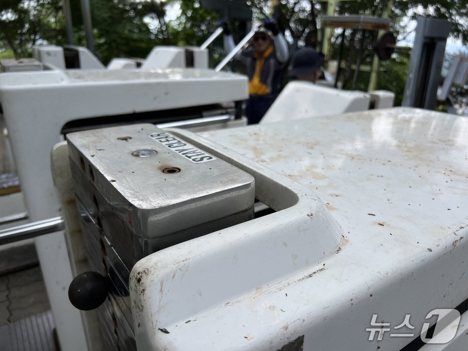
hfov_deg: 67.3
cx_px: 234
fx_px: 352
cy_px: 176
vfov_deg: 53.1
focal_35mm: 26
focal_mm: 5.7
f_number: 1.5
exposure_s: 1/1224
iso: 50
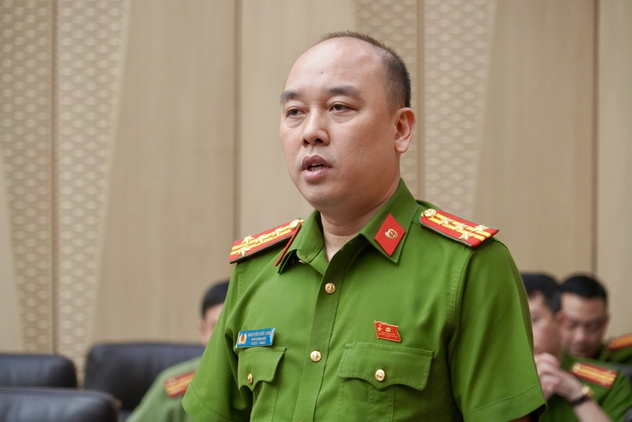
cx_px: 316
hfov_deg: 11.5
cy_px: 211
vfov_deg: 7.7
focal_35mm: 178
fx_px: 3125
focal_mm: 178
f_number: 7.1
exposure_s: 1/200
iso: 3200
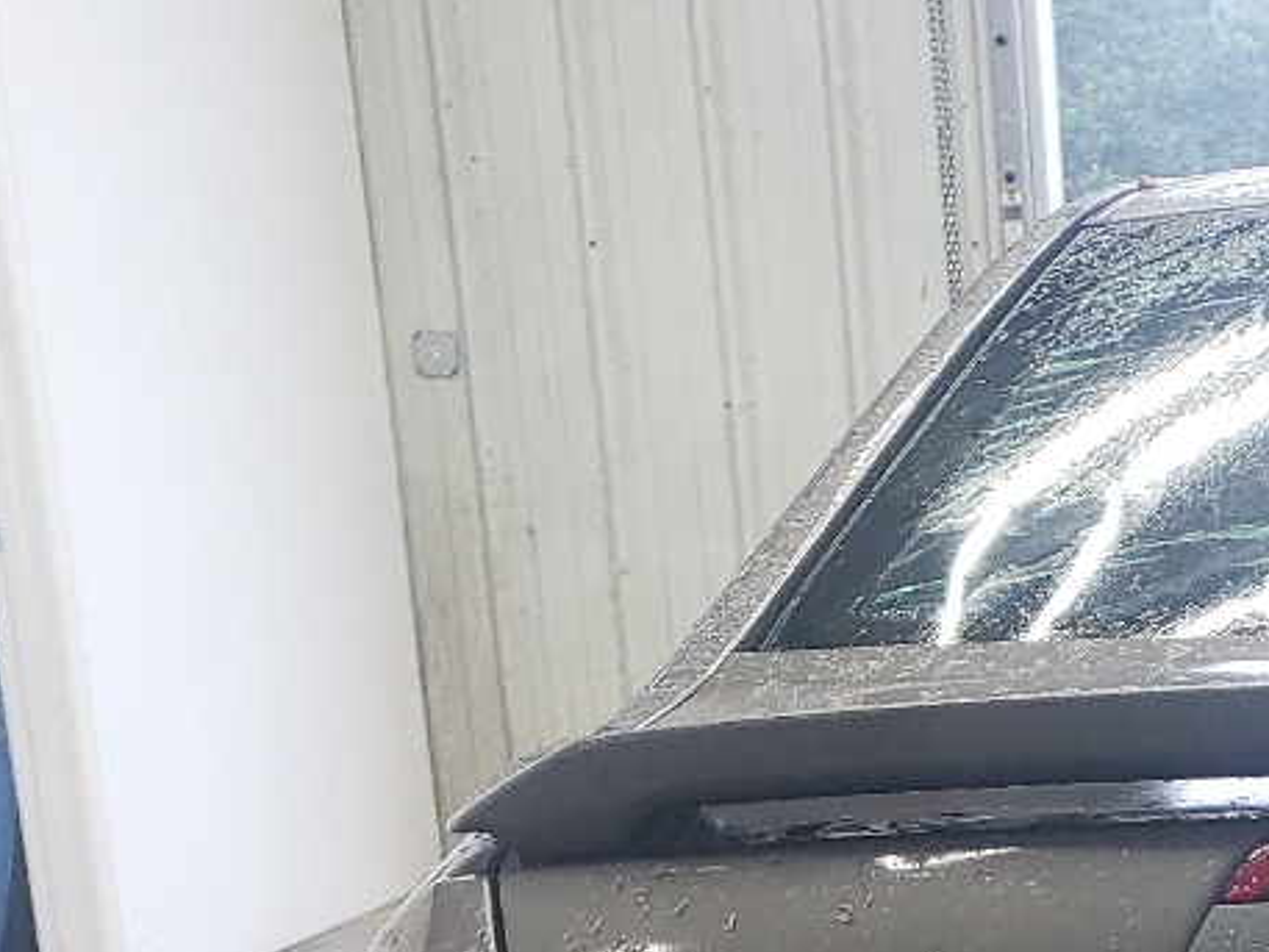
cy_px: 1440
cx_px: 1941
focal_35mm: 91
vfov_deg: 15.0
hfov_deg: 18.8
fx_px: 3337
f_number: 1.5
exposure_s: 1/60.2
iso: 108
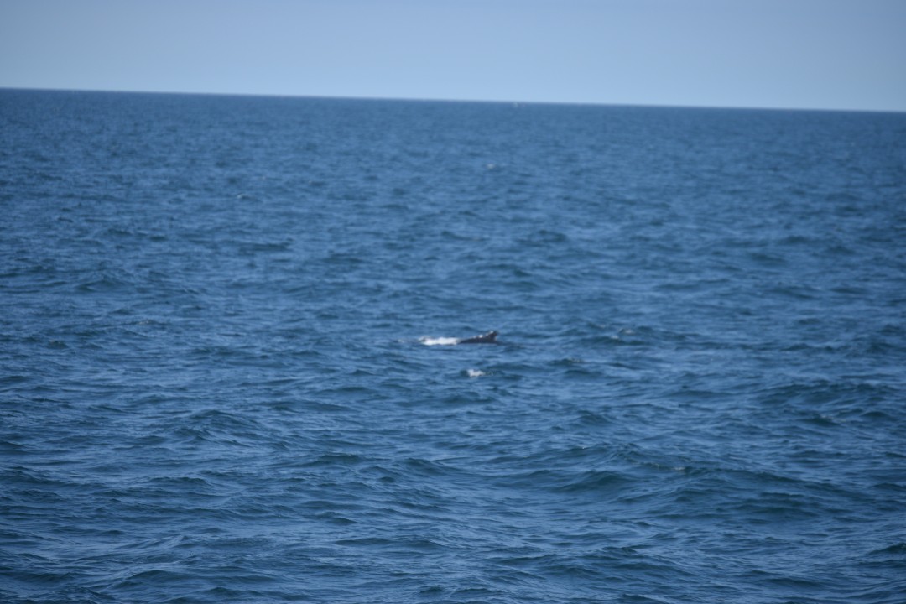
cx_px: 453
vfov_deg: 5.9
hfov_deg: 8.9
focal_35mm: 232
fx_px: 5851
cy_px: 302
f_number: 5.6
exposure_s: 1/1600
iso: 200
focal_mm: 155
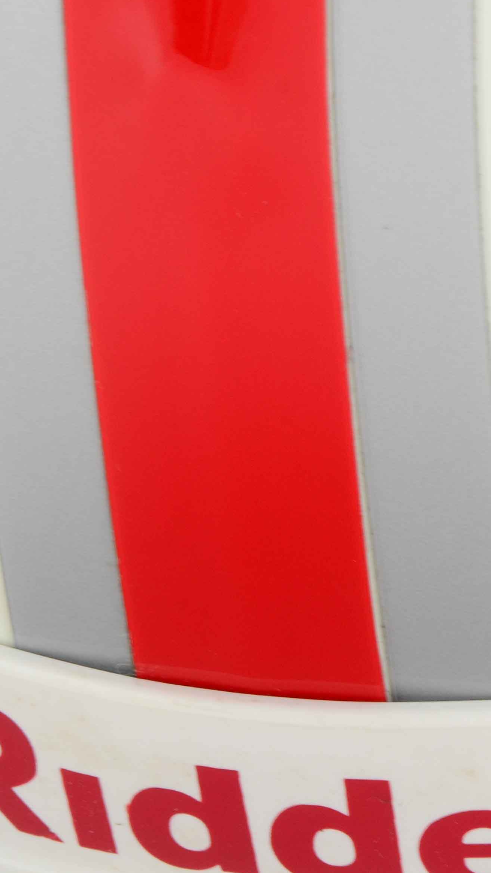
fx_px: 8058
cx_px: 719
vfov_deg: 6.2
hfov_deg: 3.5
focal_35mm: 348
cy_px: 488
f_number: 16
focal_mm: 105
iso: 200
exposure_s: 1/160
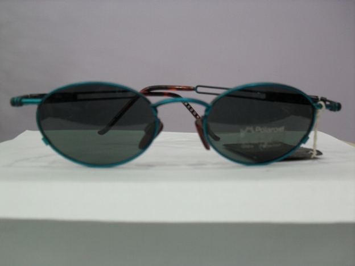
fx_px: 390
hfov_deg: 49.0
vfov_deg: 37.7
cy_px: 133
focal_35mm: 38
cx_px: 178
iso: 80
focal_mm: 6.3
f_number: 2.8
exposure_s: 1/30
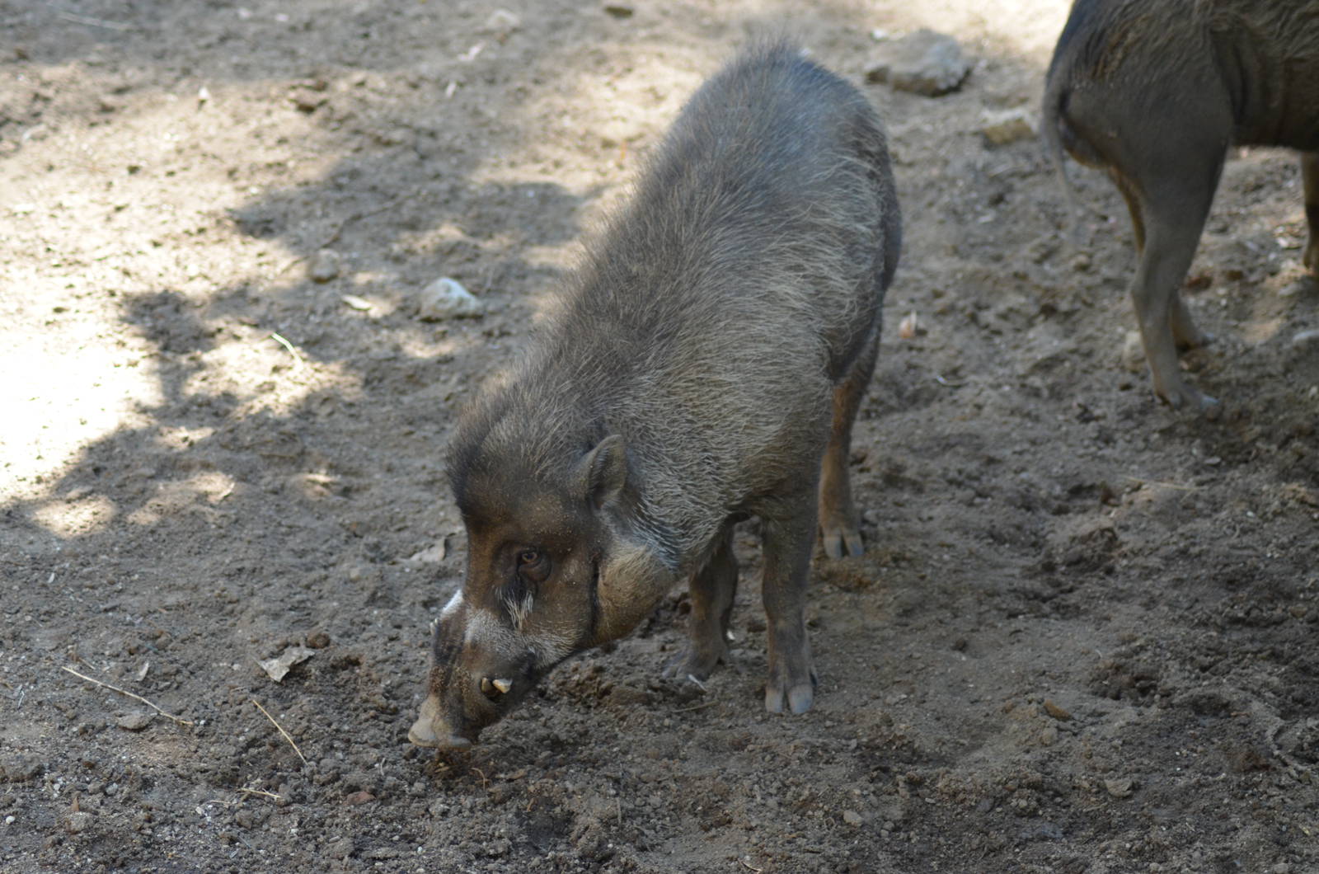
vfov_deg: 9.1
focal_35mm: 150
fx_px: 5485
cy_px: 437
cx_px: 660
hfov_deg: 13.7
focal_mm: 100
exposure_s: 1/250
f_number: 4
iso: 720
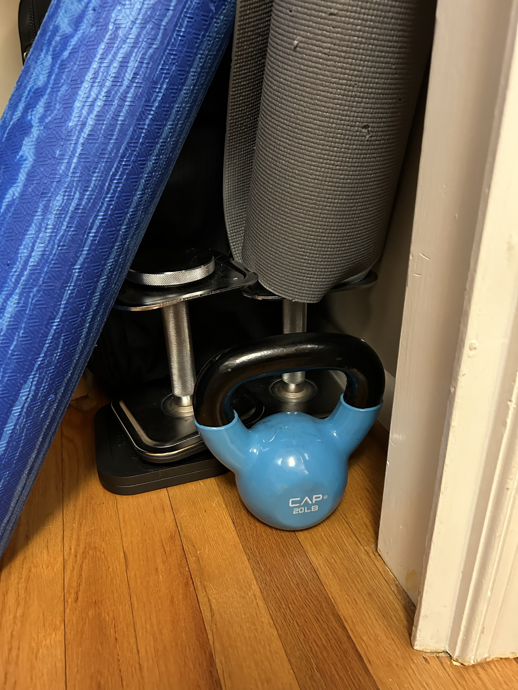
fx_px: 519
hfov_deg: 53.1
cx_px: 259
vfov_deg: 67.3
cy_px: 345
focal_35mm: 26
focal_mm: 5.7
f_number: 1.5
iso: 640
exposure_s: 1/30
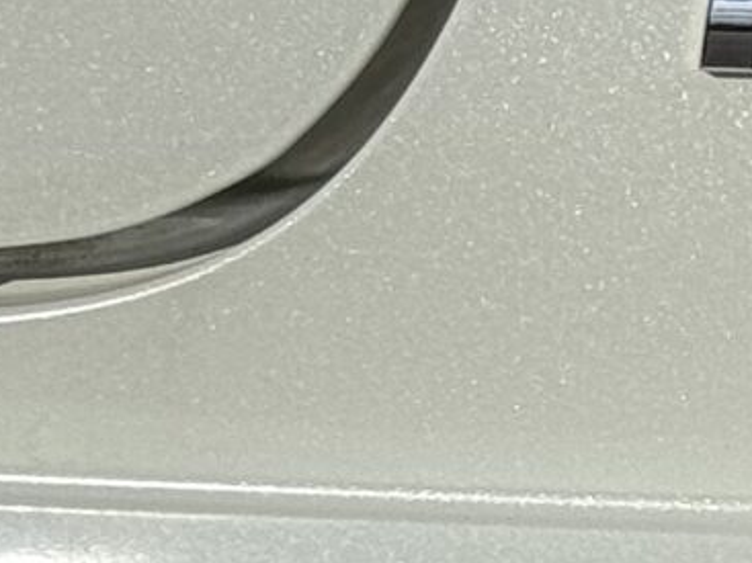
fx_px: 7275
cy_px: -283
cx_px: 2248
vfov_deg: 4.4
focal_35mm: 335
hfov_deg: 5.6
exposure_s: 1/16129
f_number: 1.78
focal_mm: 6.76
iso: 50
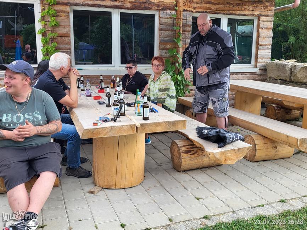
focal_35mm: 26
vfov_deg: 53.1
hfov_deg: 67.3
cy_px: 115
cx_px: 154
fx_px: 231
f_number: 1.8
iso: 40
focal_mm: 5.4
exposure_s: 1/322
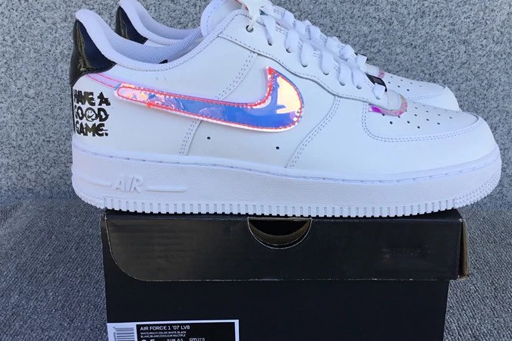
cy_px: 152
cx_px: 285
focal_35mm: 43
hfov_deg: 45.4
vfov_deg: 31.2
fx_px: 612
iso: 25
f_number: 2.4
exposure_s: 1/468
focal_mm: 3.3
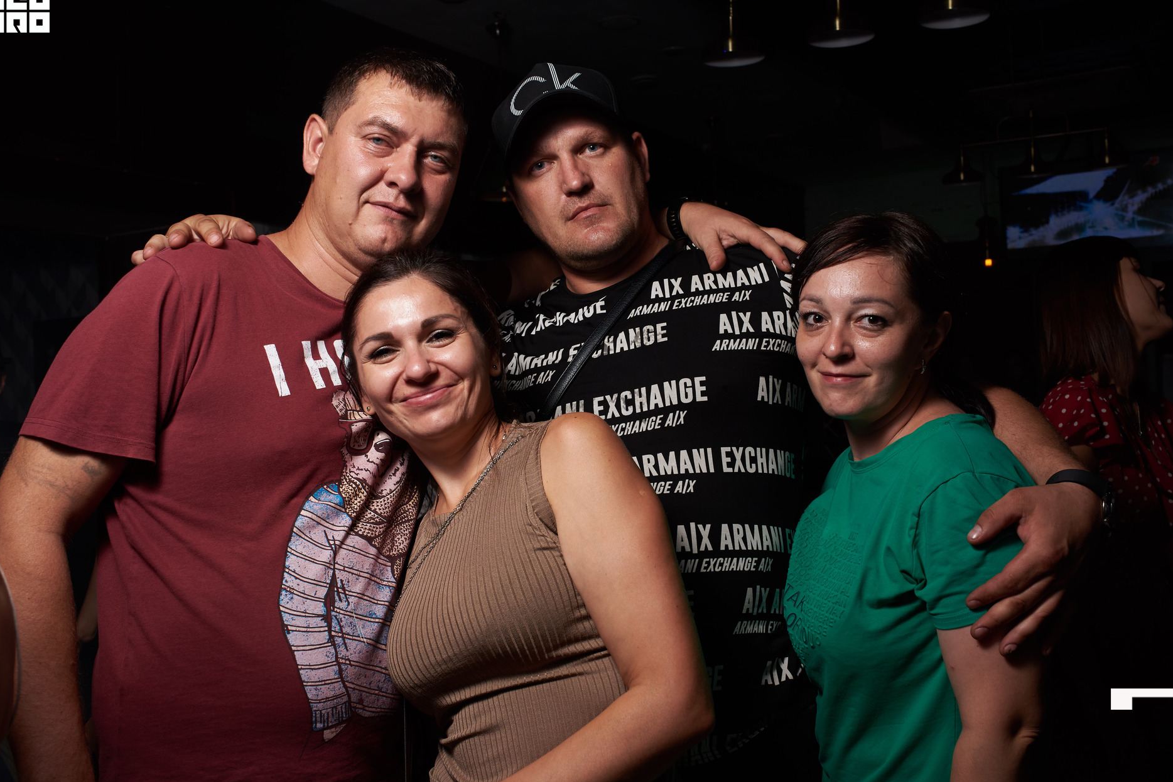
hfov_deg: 53.1
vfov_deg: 36.9
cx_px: 577
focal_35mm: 36
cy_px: 383
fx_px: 1173
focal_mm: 35
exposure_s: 1/160
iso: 250
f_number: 8
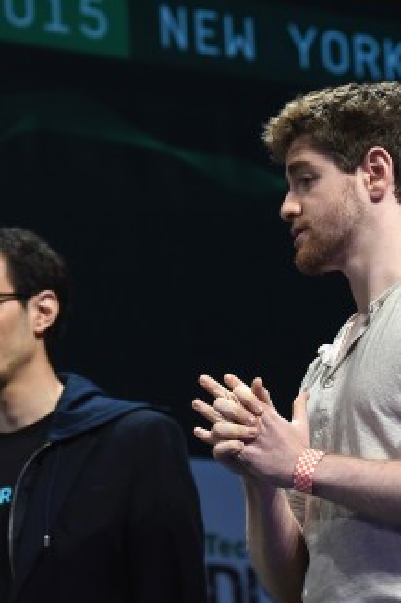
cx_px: 243
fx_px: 3445
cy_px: 349
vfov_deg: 10.0
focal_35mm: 206
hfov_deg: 6.7
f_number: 4
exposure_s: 1/500
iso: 2000
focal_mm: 112
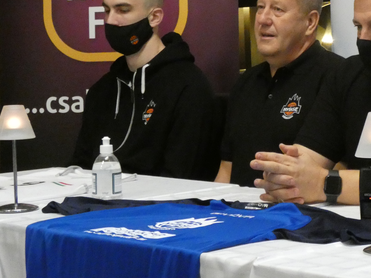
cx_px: 300
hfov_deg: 18.4
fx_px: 1136
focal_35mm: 106
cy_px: 58
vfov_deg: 13.9
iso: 1600
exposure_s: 1/60
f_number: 3.9
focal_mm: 9.5
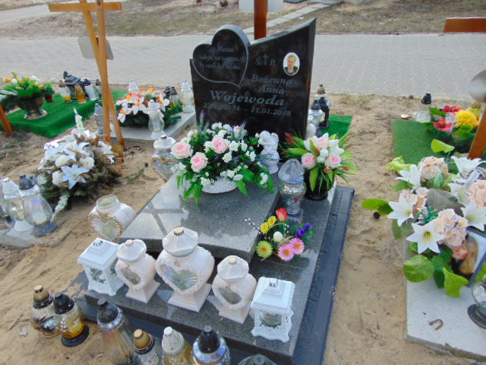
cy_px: 182
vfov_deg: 54.9
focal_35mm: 25
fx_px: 351
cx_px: 243
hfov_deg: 69.4
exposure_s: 1/500
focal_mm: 4.5
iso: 80
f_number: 3
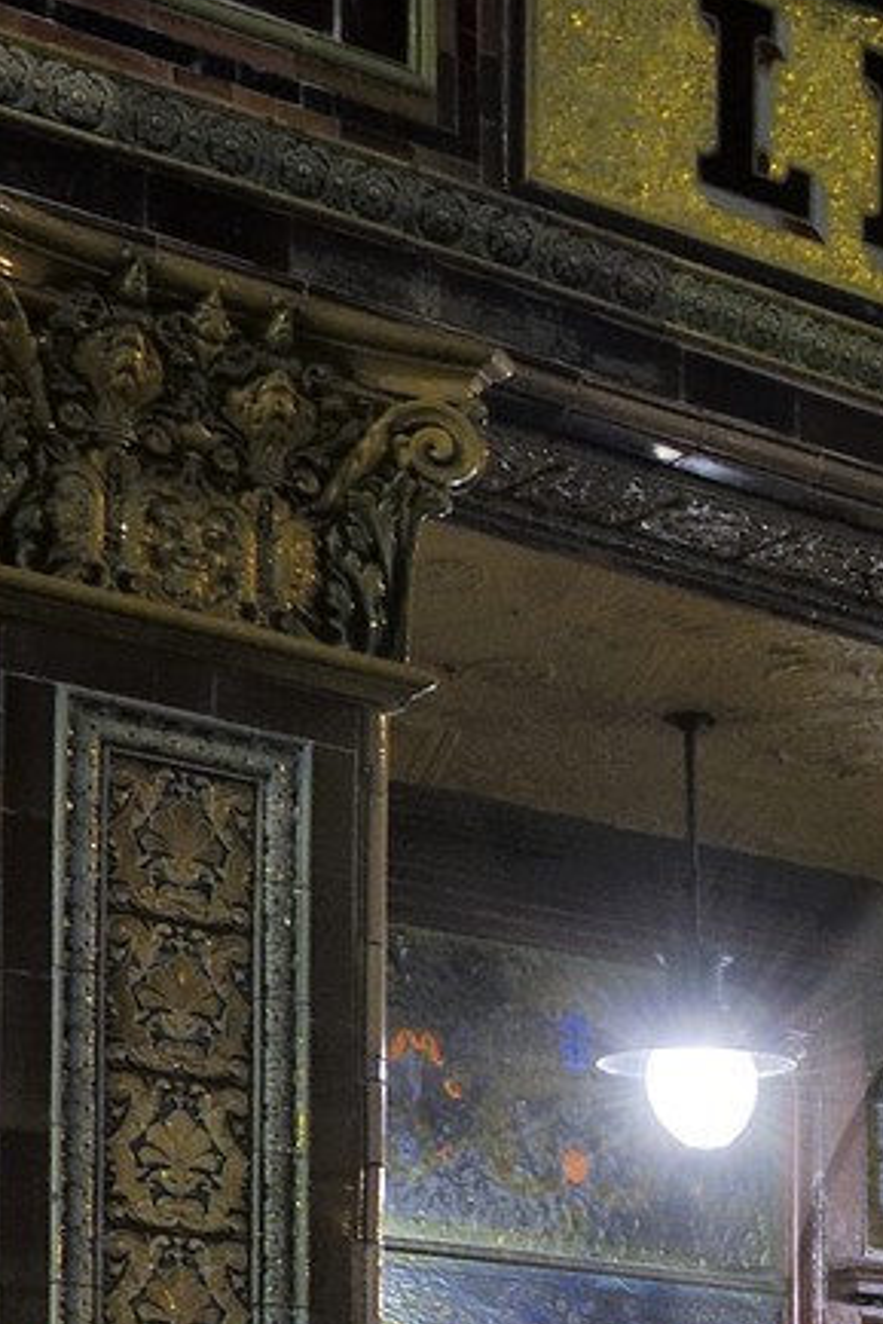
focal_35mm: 96
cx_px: 1601
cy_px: 1517
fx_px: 3529
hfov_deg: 12.9
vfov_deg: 20.1
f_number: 5.6
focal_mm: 26
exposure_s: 1/8
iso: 1600
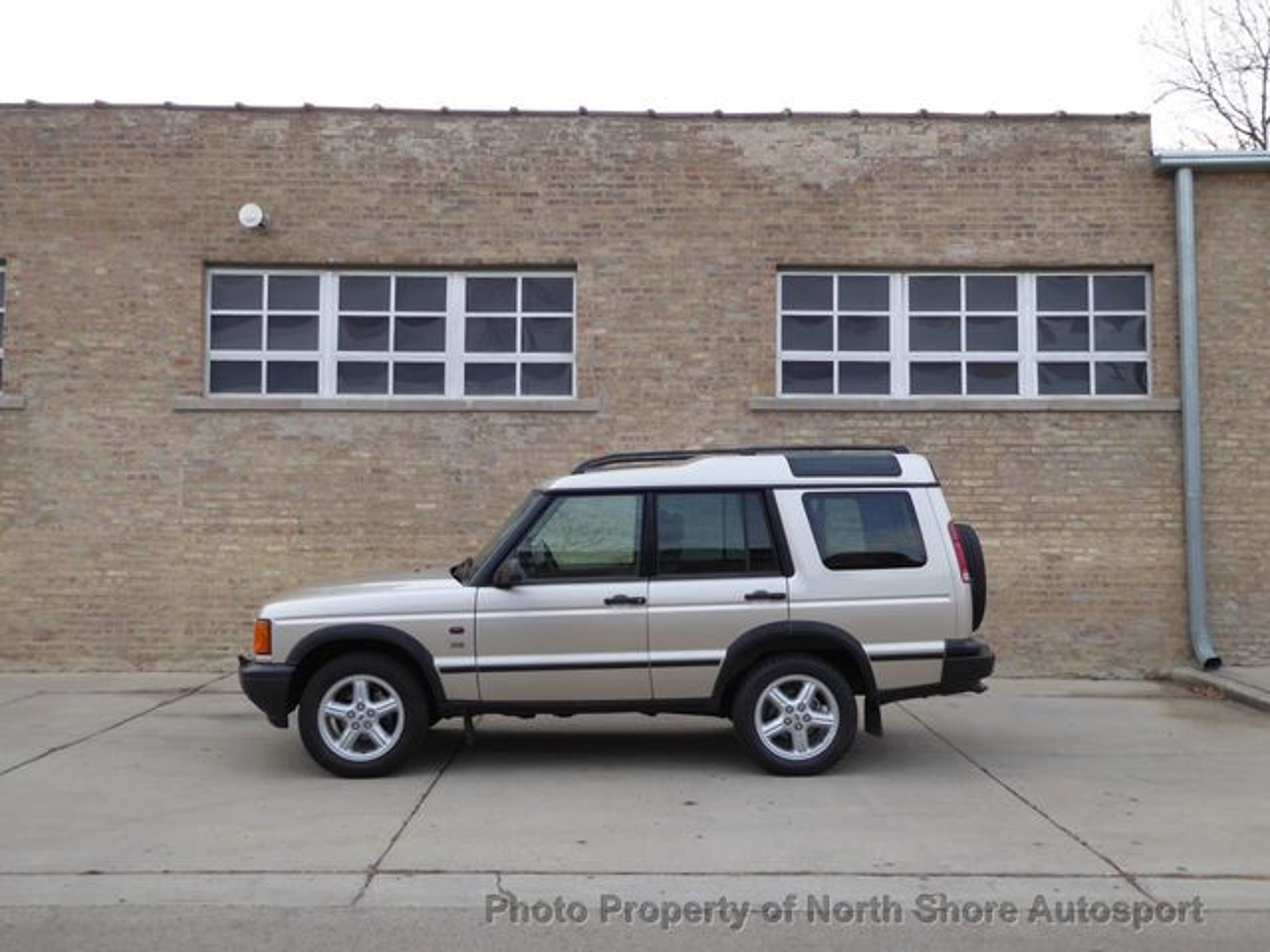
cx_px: 635
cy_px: 476
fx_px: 1321
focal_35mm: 36
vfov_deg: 39.7
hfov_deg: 51.4
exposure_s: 1/60
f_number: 3.7
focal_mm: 6.3
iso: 100
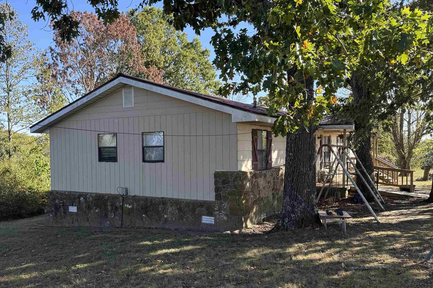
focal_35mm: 31
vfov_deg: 42.3
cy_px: 159
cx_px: 189
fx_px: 373
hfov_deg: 60.1
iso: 80
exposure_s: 1/685
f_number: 1.78
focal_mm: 6.76
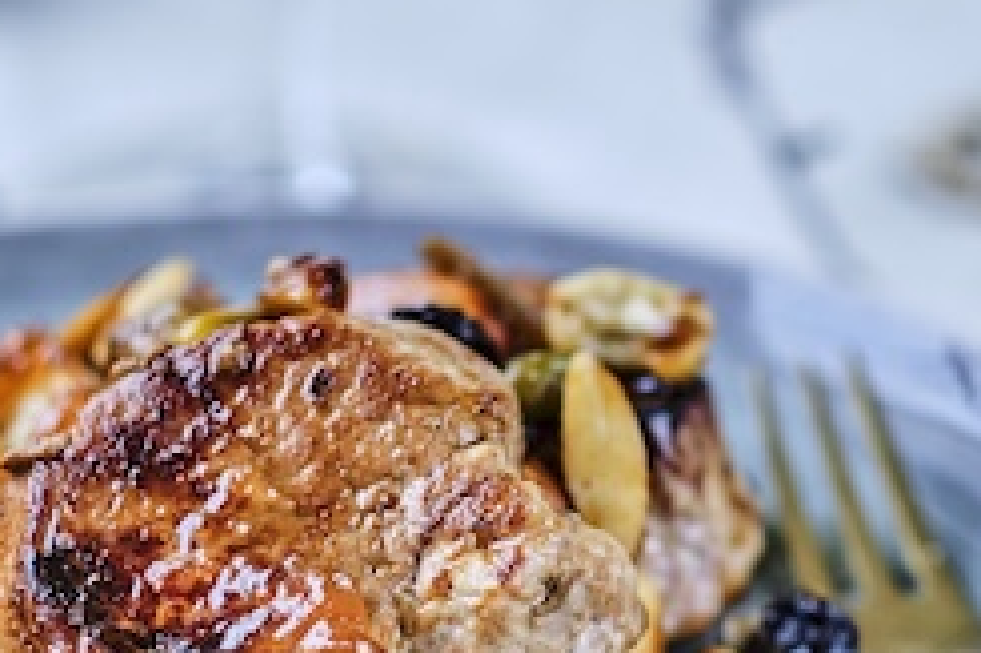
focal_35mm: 274
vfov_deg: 5.0
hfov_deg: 7.5
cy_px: 601
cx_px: 583
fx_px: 7461
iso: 320
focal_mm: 56
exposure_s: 1/180
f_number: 1.8
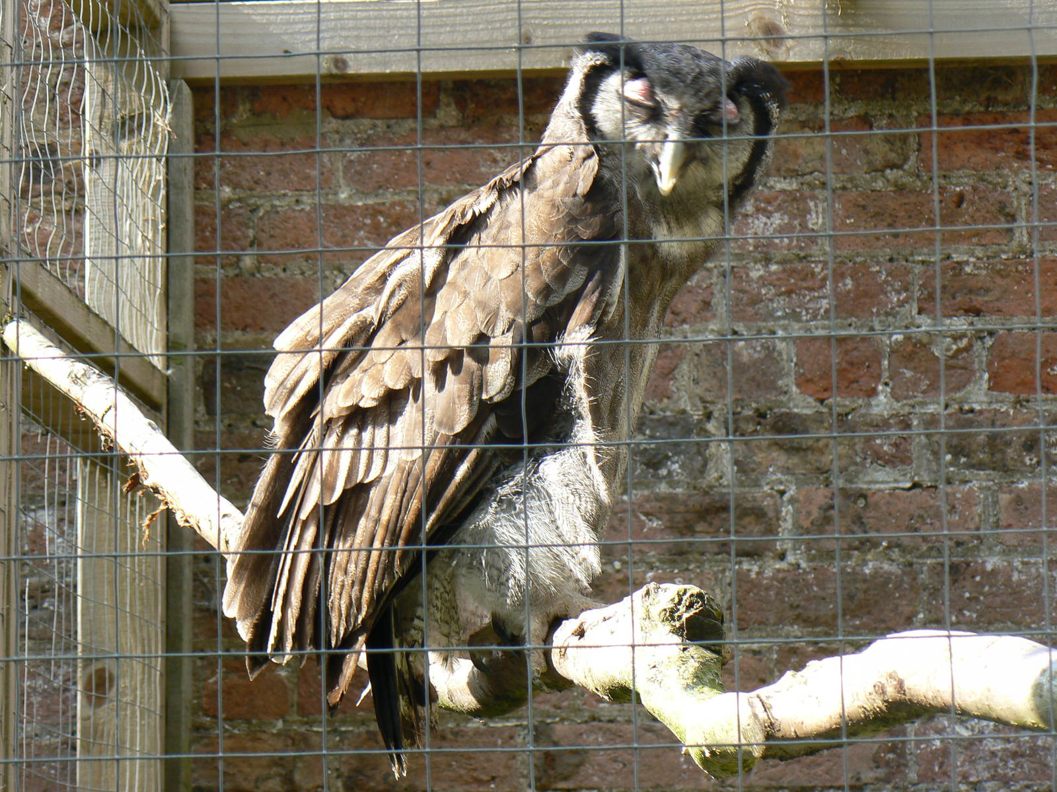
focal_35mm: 130
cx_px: 528
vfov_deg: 11.4
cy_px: 396
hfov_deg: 15.2
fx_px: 3970
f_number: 5
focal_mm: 21.6
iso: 80
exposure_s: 1/100
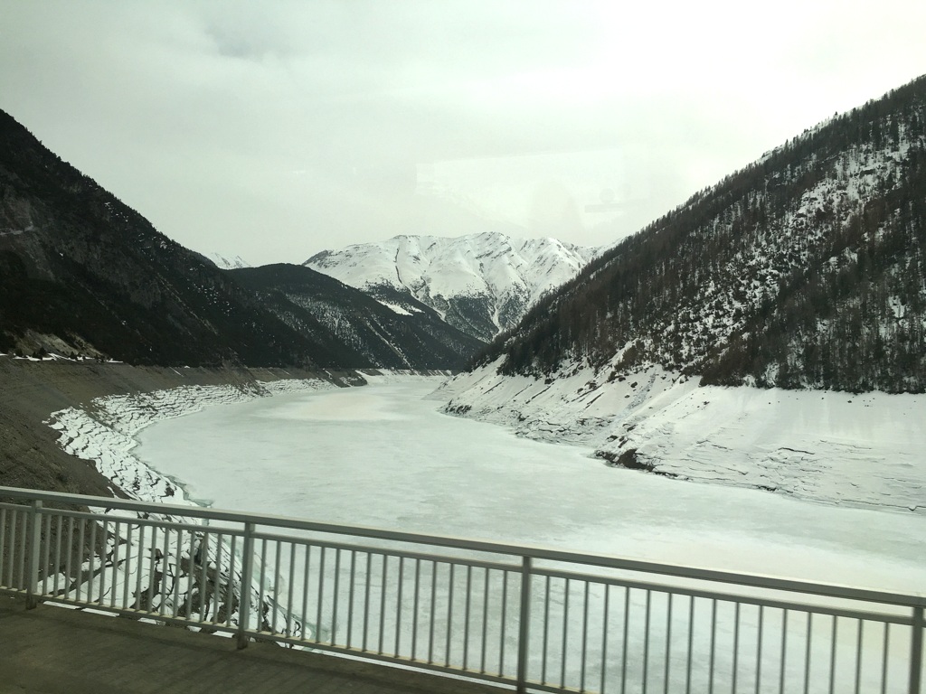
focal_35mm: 29
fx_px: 776
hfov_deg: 61.7
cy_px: 347
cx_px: 463
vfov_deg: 48.2
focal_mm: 4.15
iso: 25
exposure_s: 1/358
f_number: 2.2
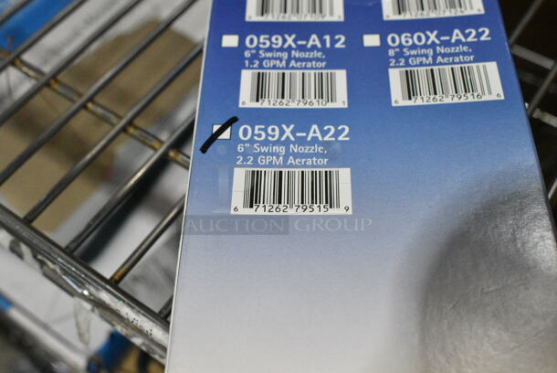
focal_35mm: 45
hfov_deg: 43.6
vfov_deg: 29.9
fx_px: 697
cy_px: 186
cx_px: 278
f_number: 10
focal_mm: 30
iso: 6400
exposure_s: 1/800
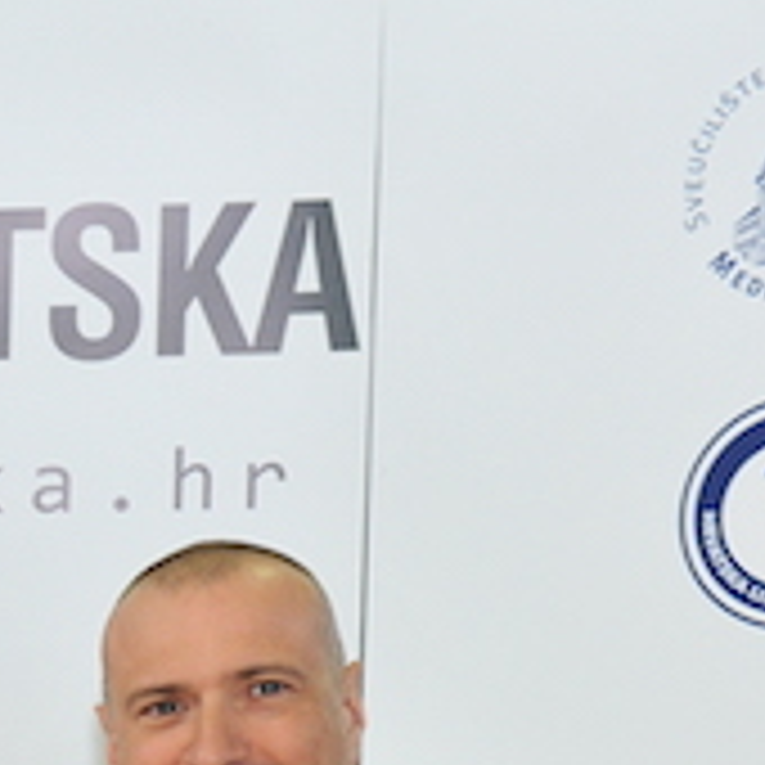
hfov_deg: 9.2
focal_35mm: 180
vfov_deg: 9.4
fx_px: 4501
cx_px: -675
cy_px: 1174
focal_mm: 45
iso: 1600
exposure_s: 1/50
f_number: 4
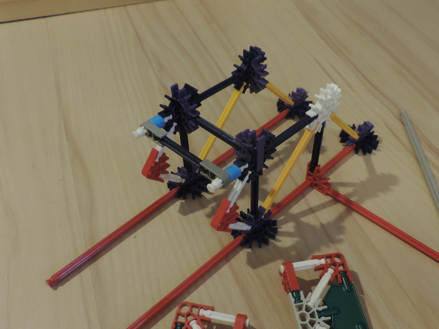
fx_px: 444
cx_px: 259
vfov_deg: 40.0
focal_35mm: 35
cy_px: 229
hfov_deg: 52.3
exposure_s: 1/13
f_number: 3
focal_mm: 4.3
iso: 400
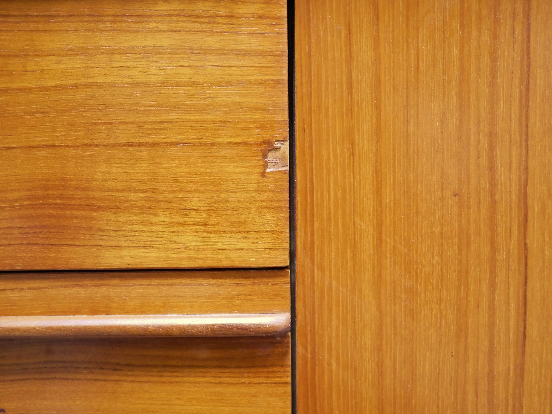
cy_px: 207
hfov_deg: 46.8
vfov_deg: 36.0
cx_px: 276
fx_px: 638
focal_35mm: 40
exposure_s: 1/60
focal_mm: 20
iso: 2500
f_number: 1.7
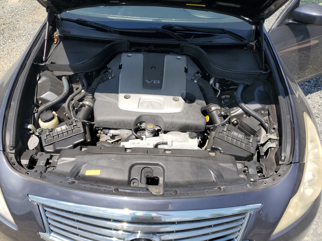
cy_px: 120
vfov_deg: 53.1
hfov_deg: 67.3
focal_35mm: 26
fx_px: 242
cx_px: 161
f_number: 1.5
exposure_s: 1/2500
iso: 50
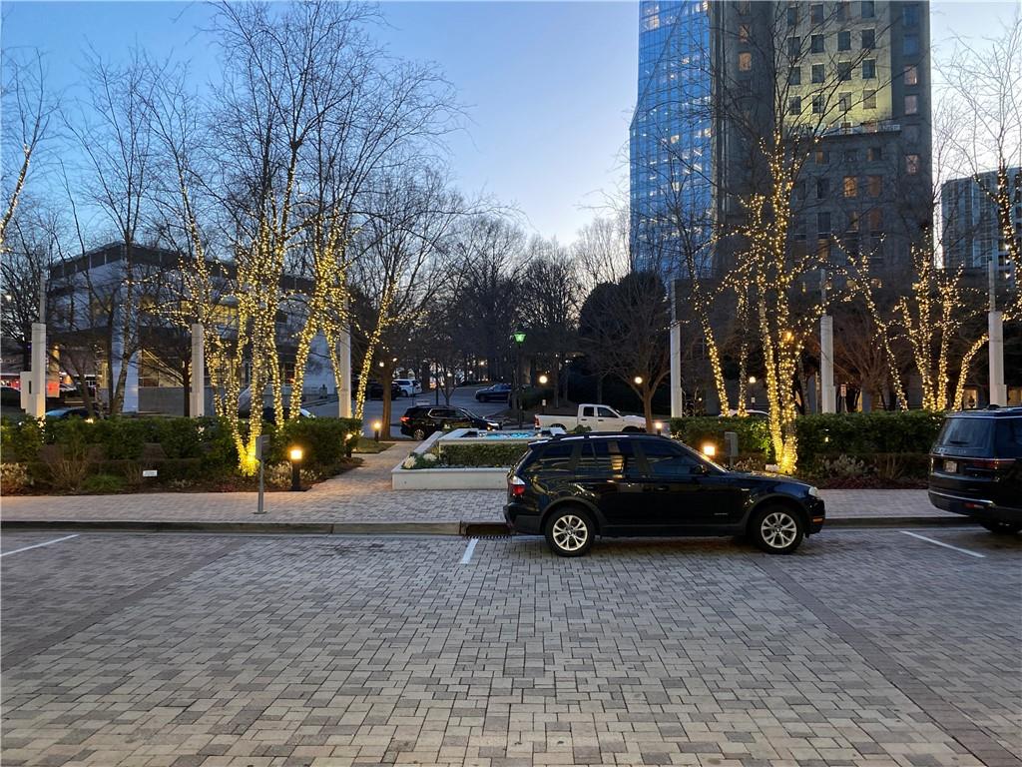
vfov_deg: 53.1
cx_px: 511
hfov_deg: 67.3
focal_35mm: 26
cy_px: 384
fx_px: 768
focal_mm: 4.25
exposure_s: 1/60
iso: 320
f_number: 1.8
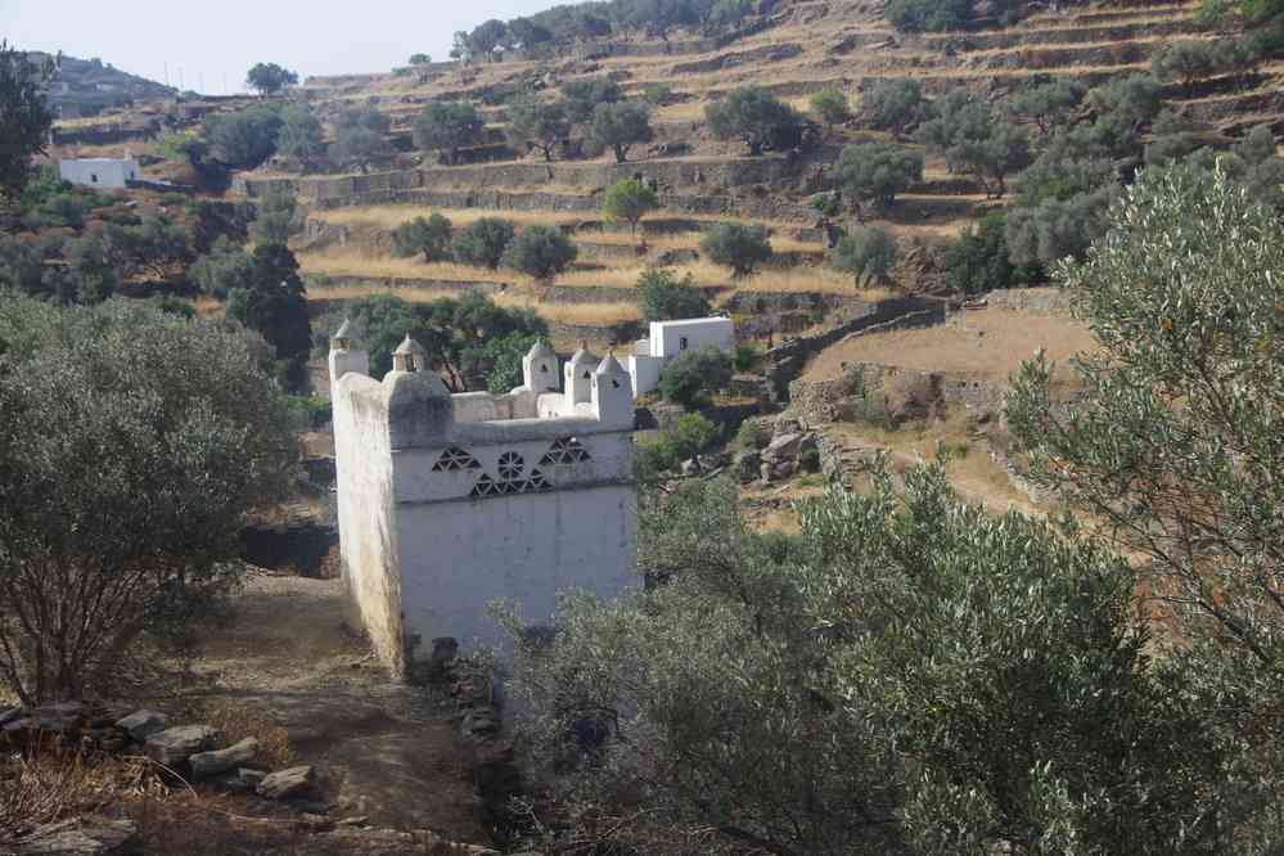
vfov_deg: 18.9
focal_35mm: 72
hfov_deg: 28.1
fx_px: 2568
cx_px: 642
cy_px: 428
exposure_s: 1/80
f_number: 11
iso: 200
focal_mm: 47.5
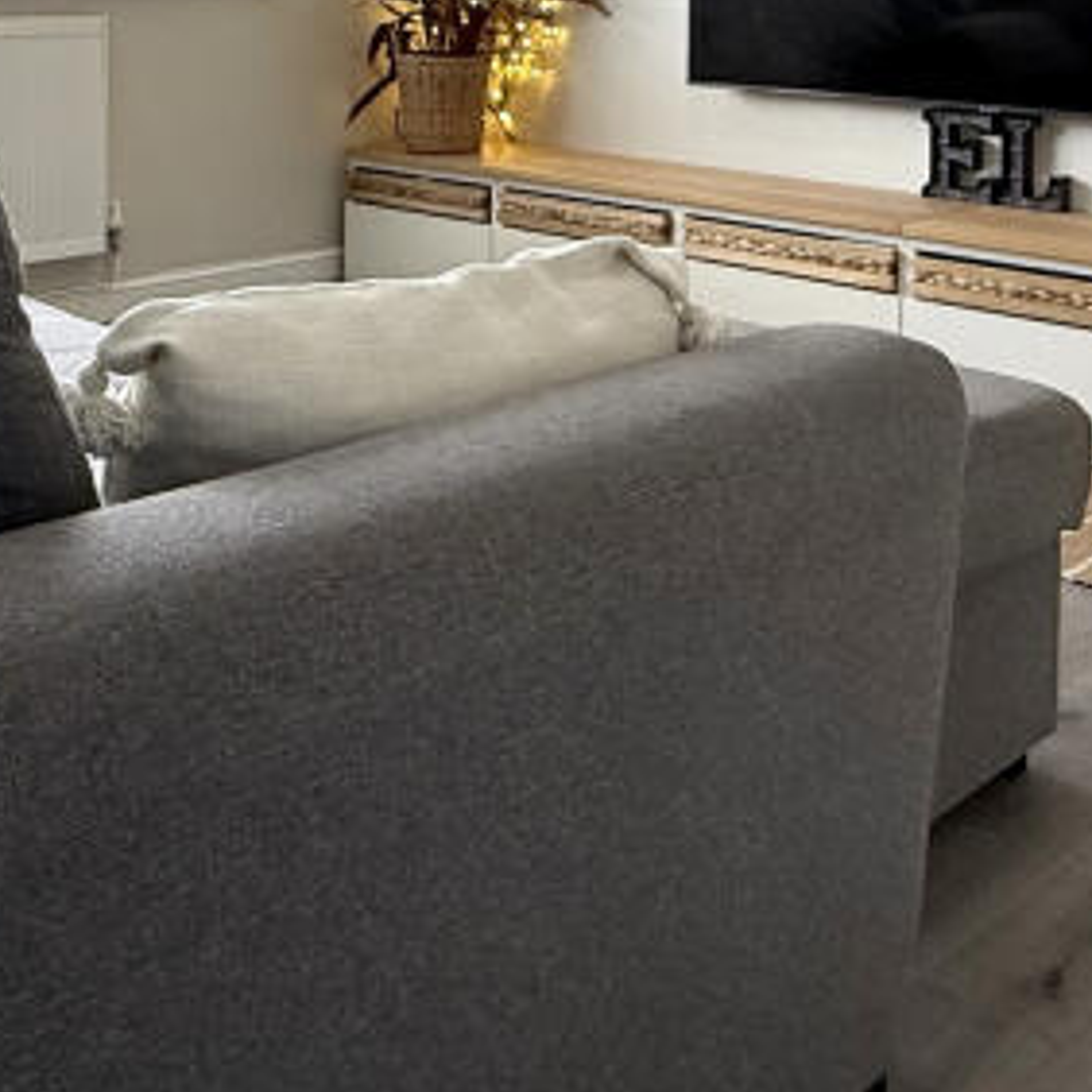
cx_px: 500
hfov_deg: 37.5
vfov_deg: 34.3
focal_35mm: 45
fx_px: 1606
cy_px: 12
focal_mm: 2.22
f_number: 2.2
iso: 100
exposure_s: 1/99
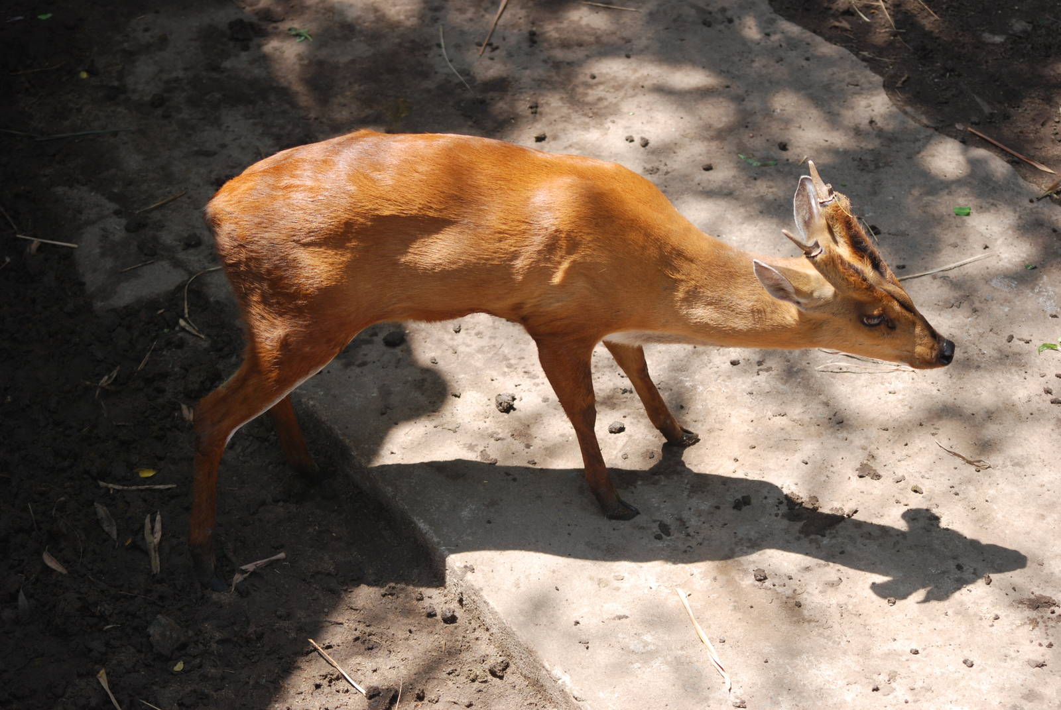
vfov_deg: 9.7
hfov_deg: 14.4
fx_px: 4205
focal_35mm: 142
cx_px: 530
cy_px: 355
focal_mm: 95
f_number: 4.5
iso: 200
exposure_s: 1/320
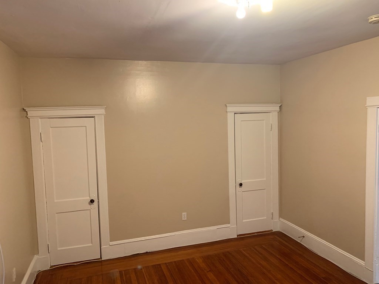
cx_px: 190
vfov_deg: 53.1
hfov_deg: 67.3
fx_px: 285
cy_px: 142
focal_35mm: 26
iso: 250
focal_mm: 4.25
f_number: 1.8
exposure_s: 1/60
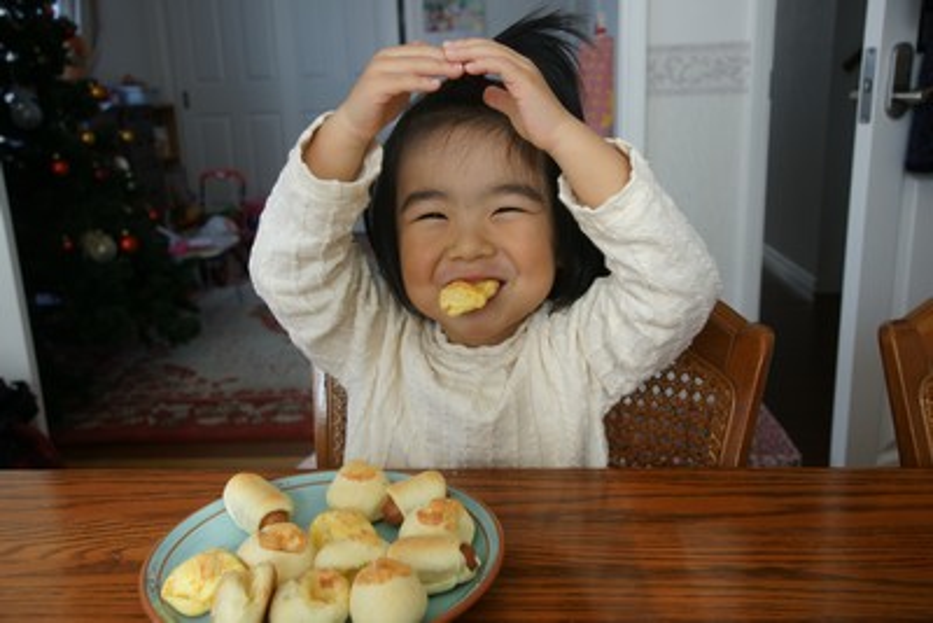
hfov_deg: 57.2
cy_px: 312
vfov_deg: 40.0
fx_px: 856
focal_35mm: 33
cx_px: 466
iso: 200
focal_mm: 22
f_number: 5.6
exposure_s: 1/40
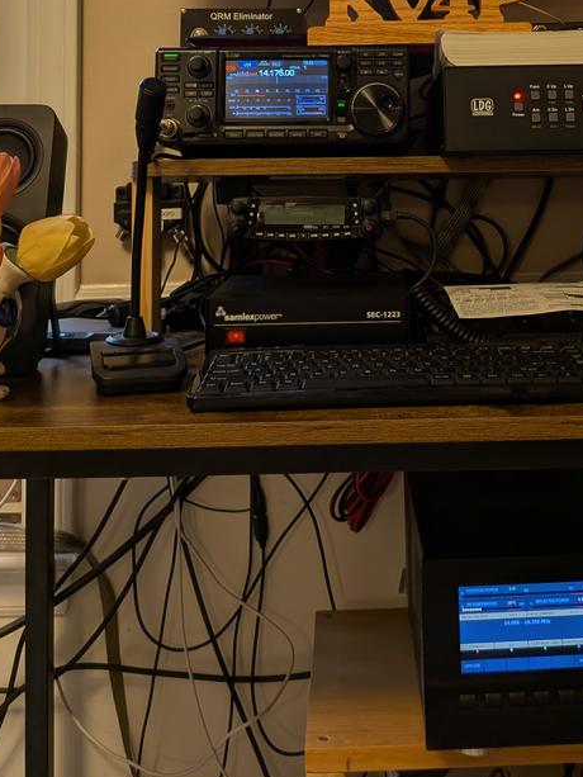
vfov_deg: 37.6
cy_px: 66
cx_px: 411
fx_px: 1055
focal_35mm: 47
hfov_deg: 30.5
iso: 59
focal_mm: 4.53
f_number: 1.7
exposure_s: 1/60
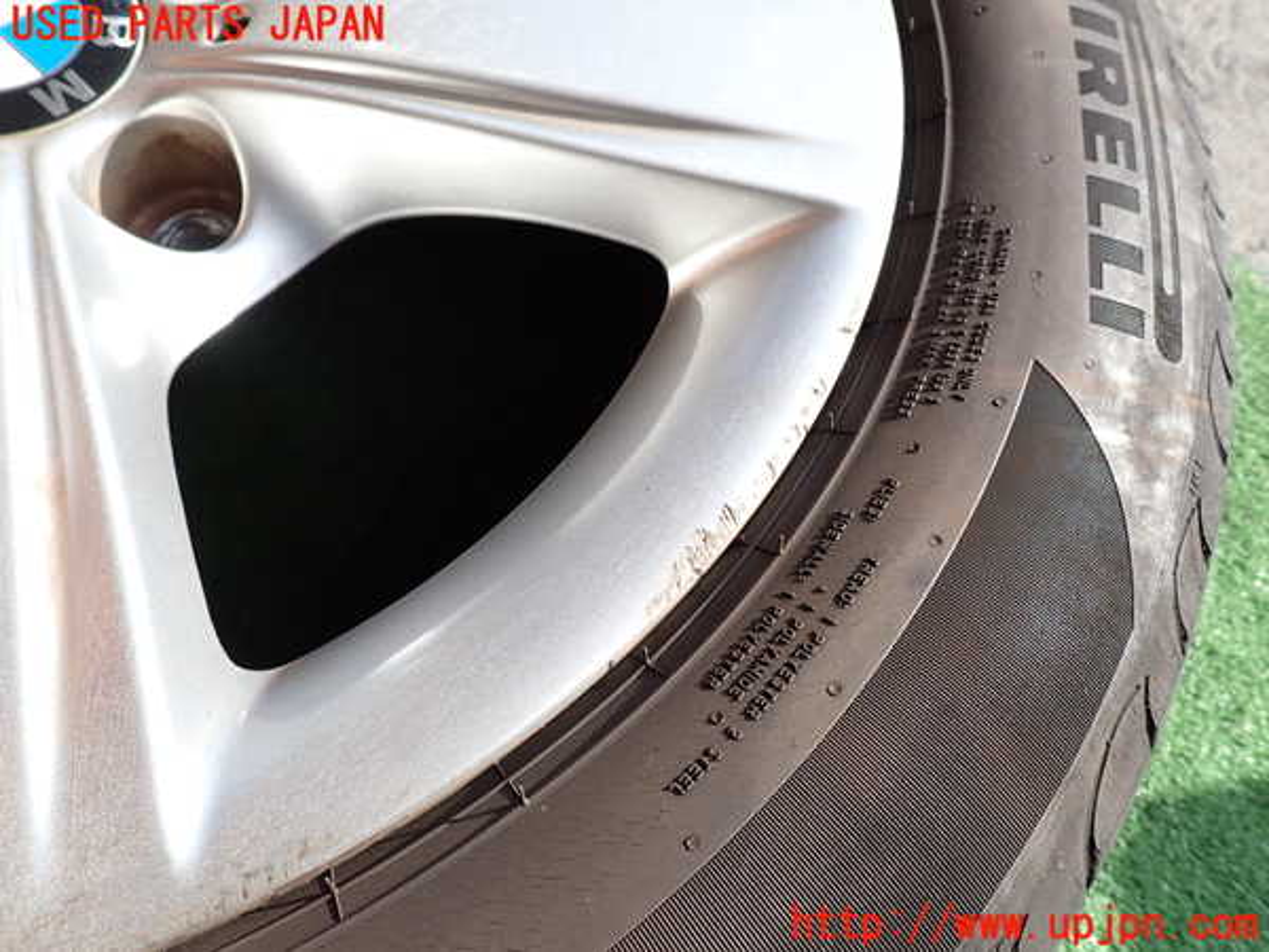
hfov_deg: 69.4
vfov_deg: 54.9
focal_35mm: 25
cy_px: 476
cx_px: 634
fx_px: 916
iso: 100
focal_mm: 4.5
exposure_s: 1/320
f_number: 2.8
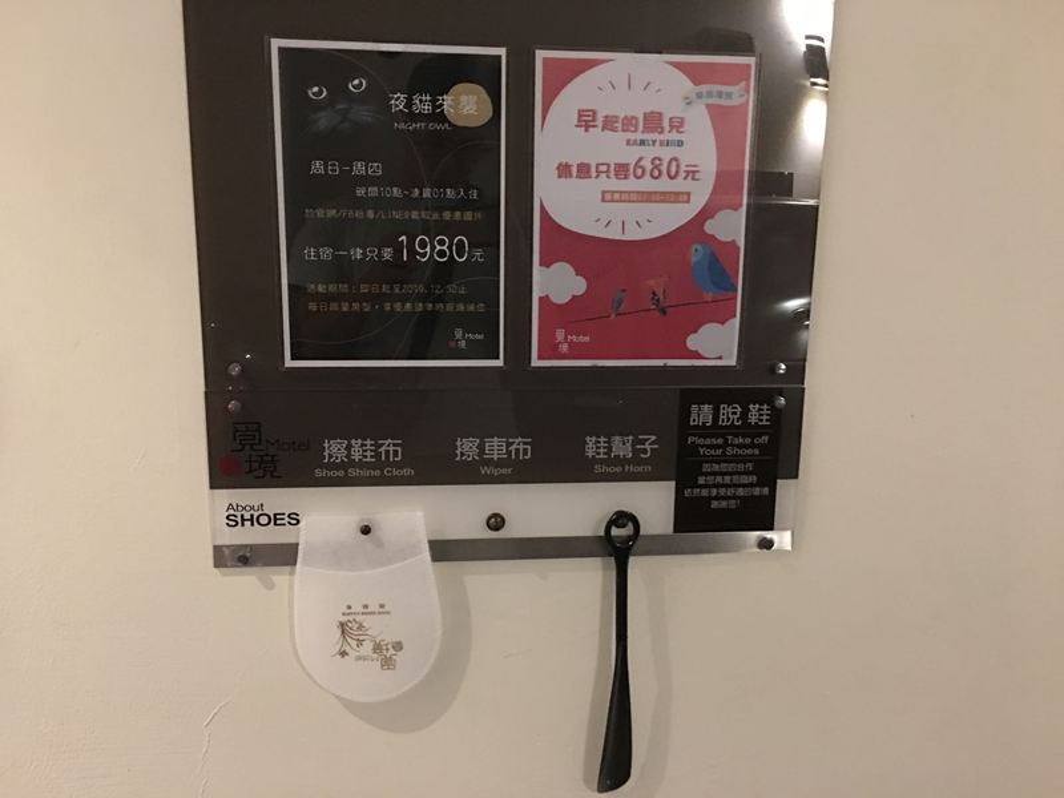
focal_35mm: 29
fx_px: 891
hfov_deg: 61.7
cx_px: 532
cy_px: 399
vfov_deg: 48.2
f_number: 2.2
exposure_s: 1/4
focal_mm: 4.15
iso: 160
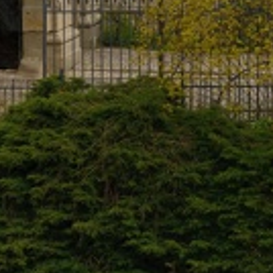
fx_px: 2159
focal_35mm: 242
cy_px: -216
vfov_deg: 7.0
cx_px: 536
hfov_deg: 7.0
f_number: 16
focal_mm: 48
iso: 320
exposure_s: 1/160
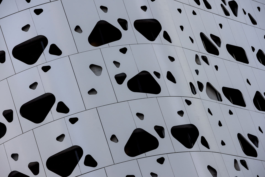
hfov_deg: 12.1
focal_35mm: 170
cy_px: 88
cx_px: 132
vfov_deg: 8.1
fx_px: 1252
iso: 720
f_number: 8
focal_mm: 170
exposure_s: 1/320
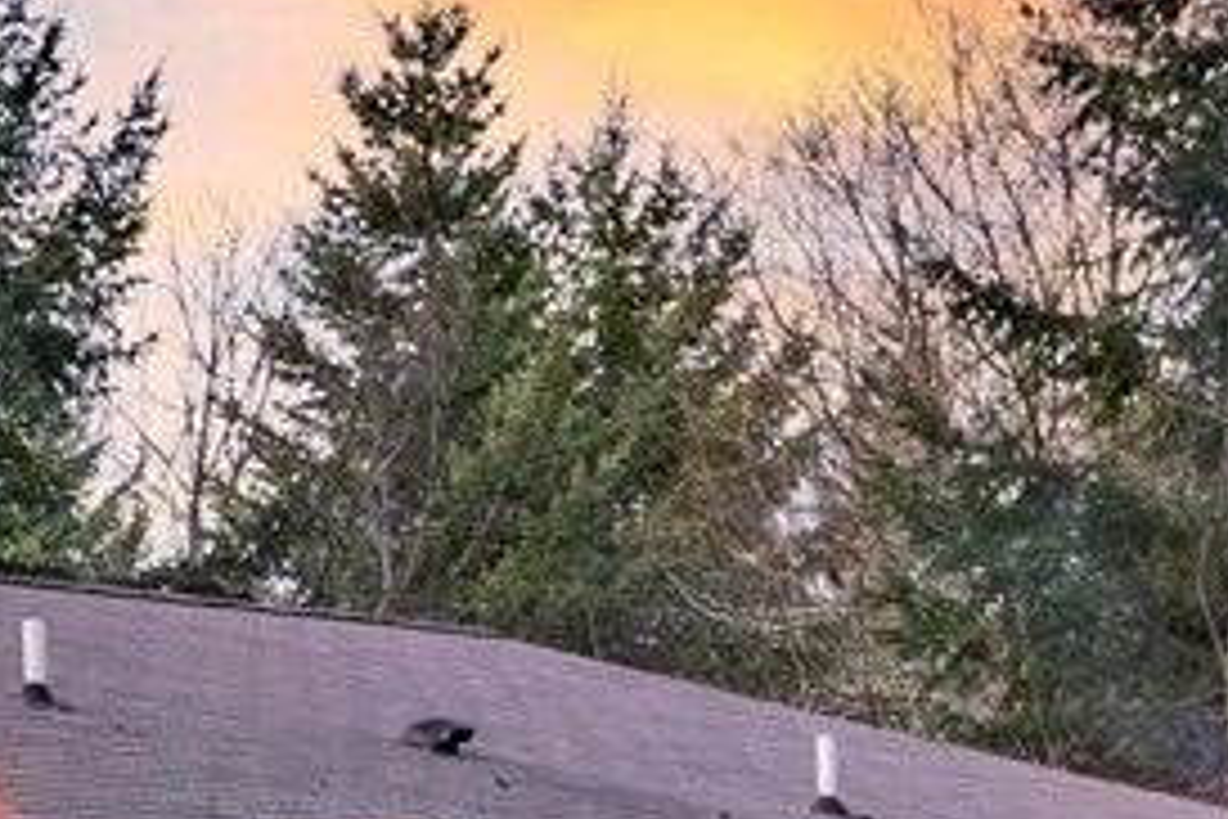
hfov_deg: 15.7
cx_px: -947
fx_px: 3820
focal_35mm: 112
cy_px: 1186
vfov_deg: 11.8
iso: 3200
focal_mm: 18
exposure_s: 1/20
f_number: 11
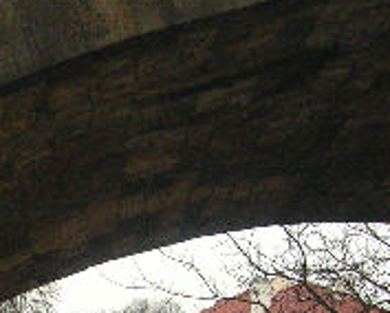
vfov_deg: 14.0
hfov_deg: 17.3
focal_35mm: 107
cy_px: 377
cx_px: -53
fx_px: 1236
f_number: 2.8
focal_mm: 5.8
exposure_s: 1/60.1
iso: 174
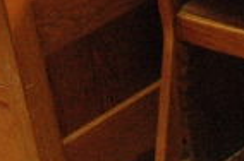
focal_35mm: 195
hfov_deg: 10.5
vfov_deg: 6.6
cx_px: 256
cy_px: -266
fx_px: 1319
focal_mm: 18
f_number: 3.5
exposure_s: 1/40
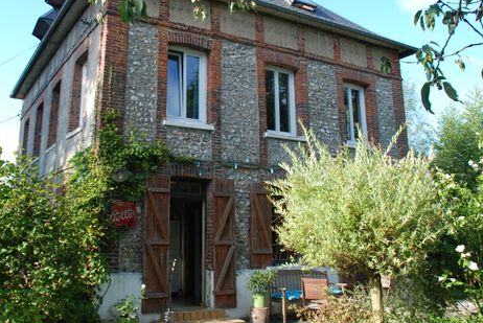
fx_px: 524
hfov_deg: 49.2
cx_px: 196
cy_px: 141
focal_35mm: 39
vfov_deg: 34.2
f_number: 7.1
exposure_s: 1/200
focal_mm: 20
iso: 400
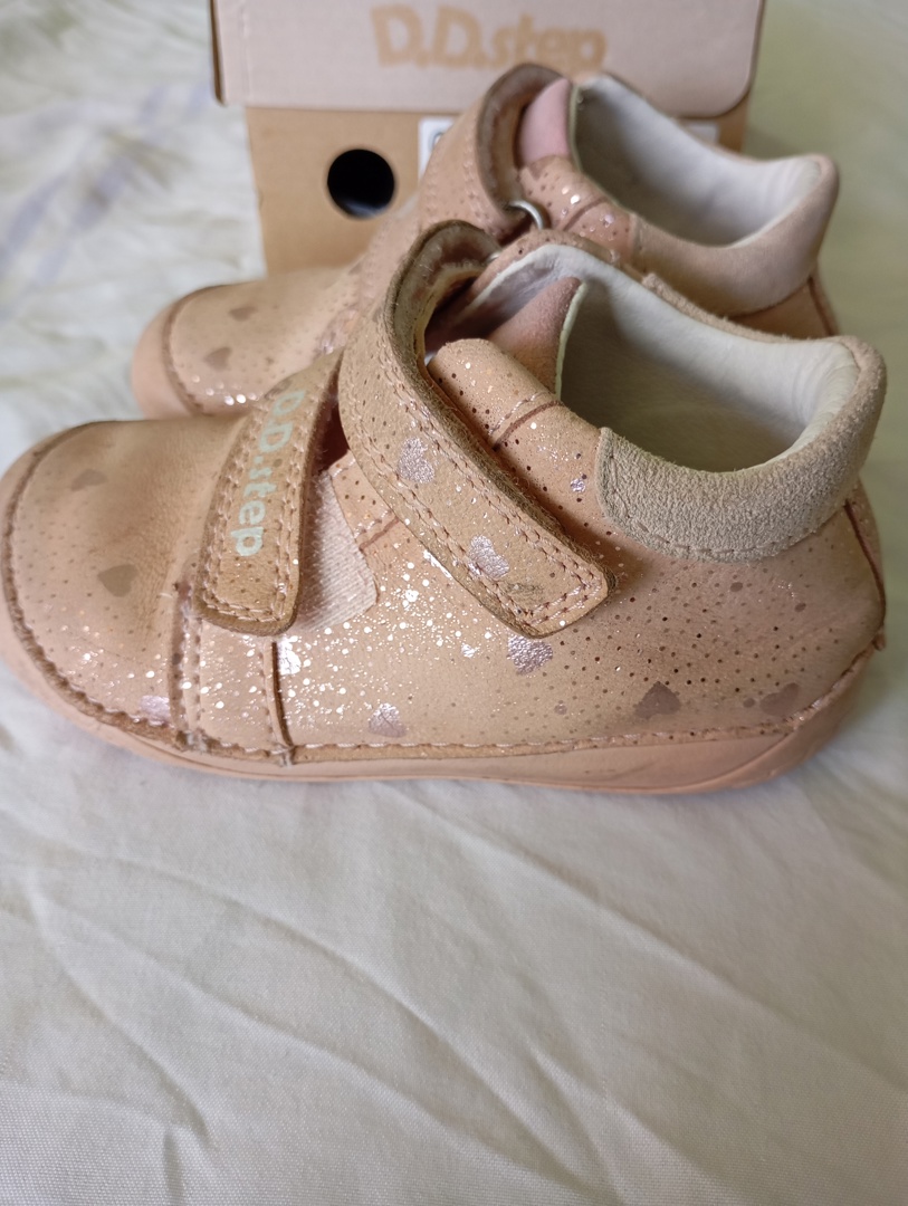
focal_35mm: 28
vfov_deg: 63.4
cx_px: 454
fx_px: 977
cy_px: 603
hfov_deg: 49.8
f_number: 1.8
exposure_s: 1/33.3
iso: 1190
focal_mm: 4.27
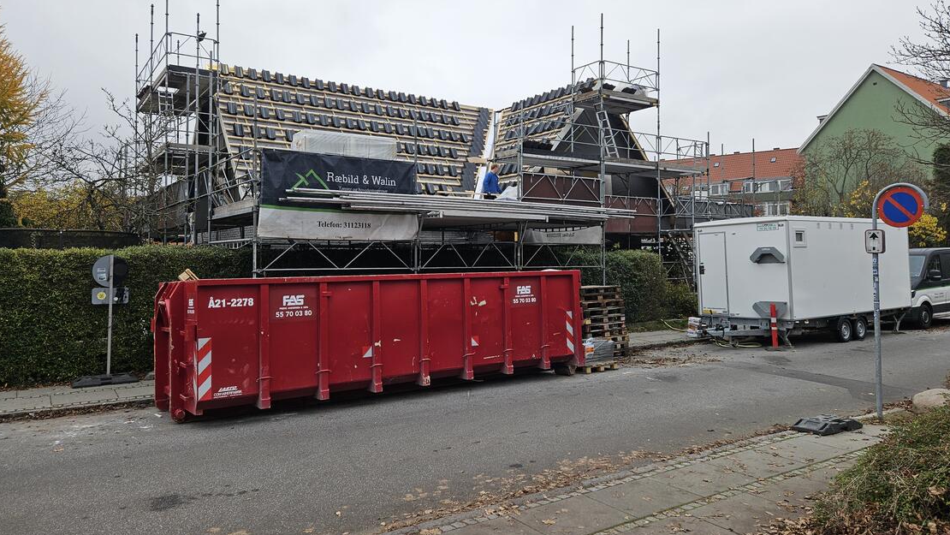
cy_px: 245
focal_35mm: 26
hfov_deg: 71.9
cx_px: 460
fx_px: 655
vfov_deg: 44.4
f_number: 1.8
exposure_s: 1/103
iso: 25
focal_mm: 5.4
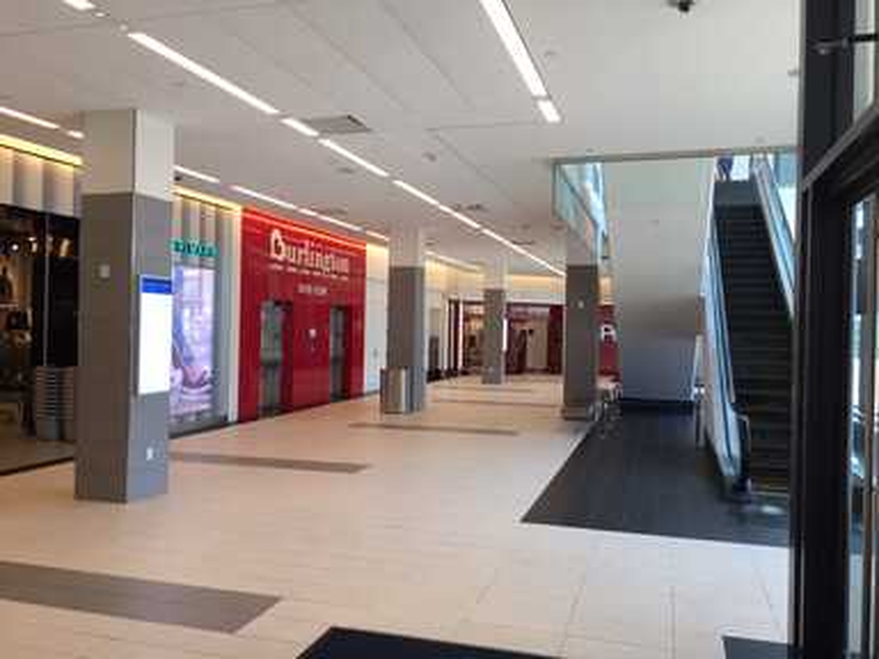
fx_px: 736
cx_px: 440
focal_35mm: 29
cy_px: 330
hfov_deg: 61.7
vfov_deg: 48.2
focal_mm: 4.15
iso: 40
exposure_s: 1/120
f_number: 2.2
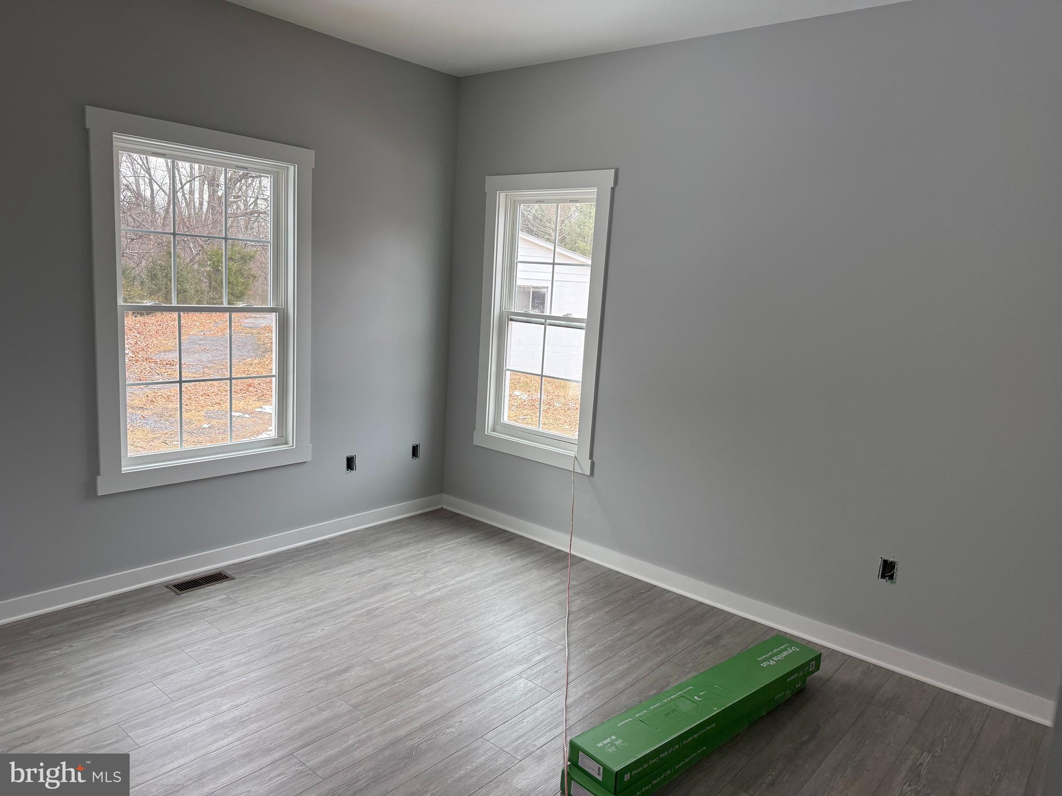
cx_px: 531
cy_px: 398
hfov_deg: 71.6
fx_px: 736
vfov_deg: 56.8
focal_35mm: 24
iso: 125
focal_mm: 6.76
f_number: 1.78
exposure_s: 1/165
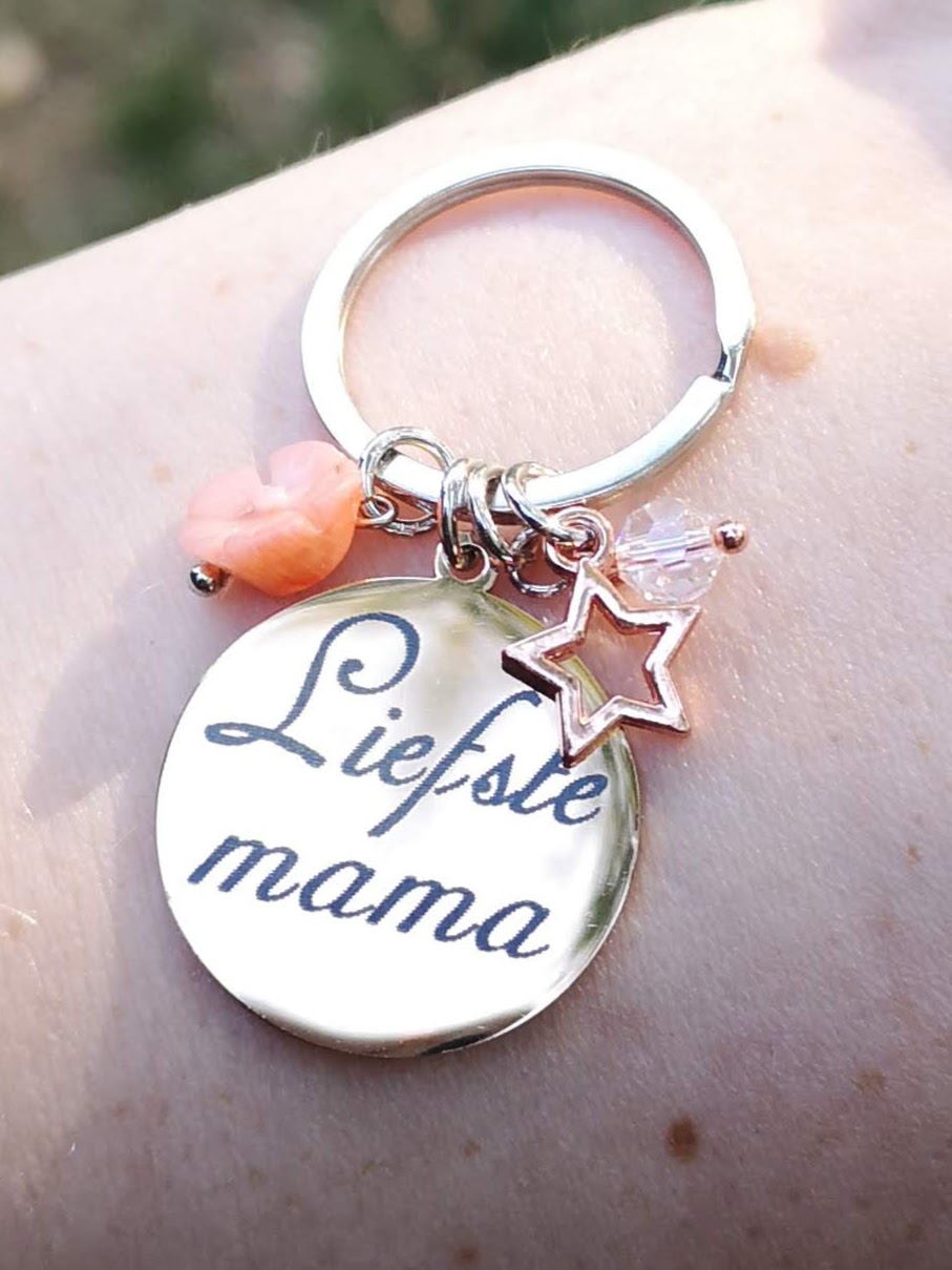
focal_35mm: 27
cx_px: 476
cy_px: 635
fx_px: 990
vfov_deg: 65.3
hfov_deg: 51.4
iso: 80
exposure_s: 1/100
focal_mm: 3.95
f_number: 1.8
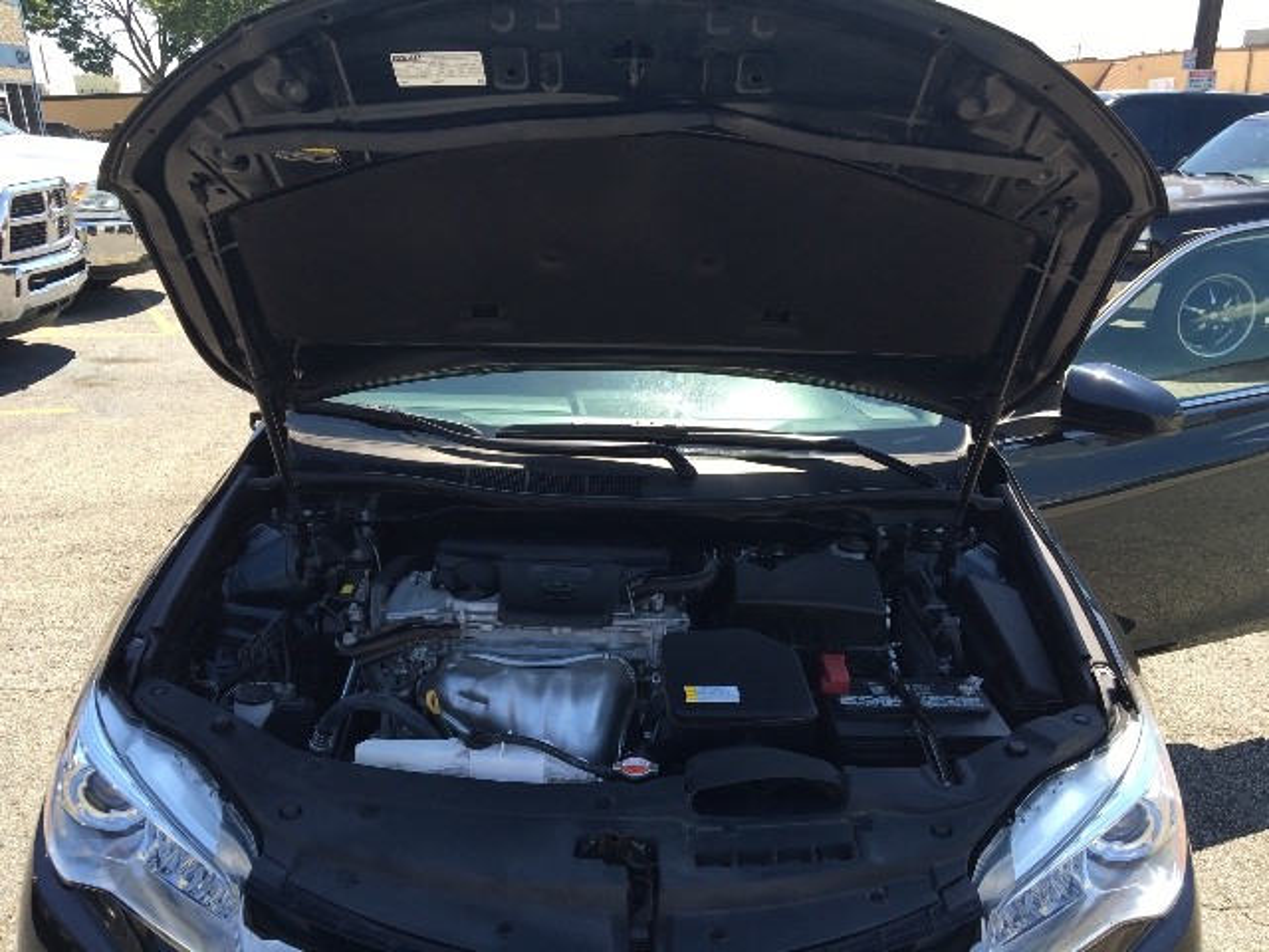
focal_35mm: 29
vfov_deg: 48.2
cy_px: 476
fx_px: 1063
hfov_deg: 61.7
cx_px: 634
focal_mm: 4.15
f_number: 2.2
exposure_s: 1/422
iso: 25
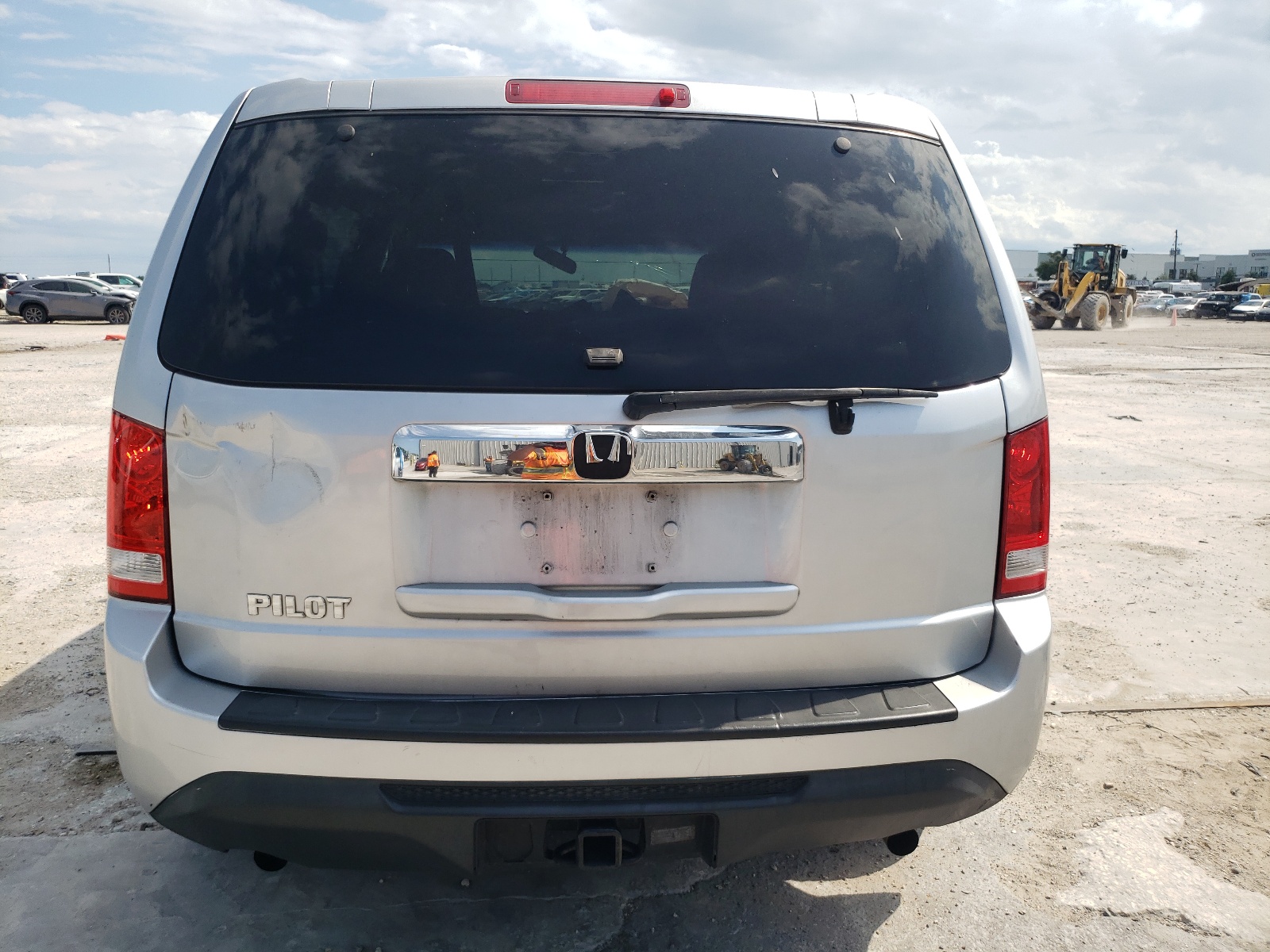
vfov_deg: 53.1
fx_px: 954
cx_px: 635
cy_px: 476
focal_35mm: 26
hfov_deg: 67.3
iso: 50
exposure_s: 1/2500
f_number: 1.5
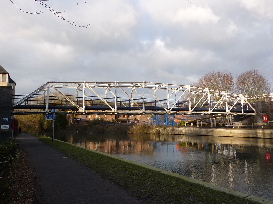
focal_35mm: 28
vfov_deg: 49.7
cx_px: 136
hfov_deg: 63.4
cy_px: 102
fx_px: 221
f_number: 4
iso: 80
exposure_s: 1/250
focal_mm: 4.1
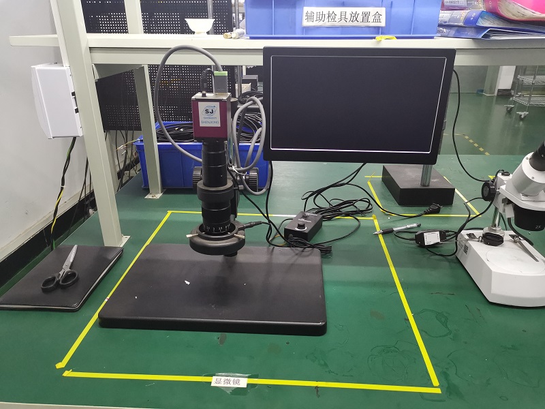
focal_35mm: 27
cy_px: 204
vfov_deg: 51.4
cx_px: 272
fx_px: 425
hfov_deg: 65.3
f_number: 1.8
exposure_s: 1/50
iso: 320
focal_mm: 4.75
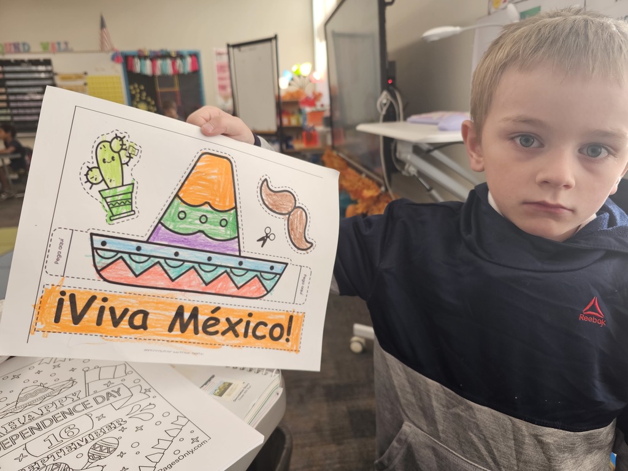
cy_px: 236
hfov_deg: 73.9
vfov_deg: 58.9
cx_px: 314
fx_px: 417
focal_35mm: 23
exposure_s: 1/120
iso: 125
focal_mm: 6.3
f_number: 1.7
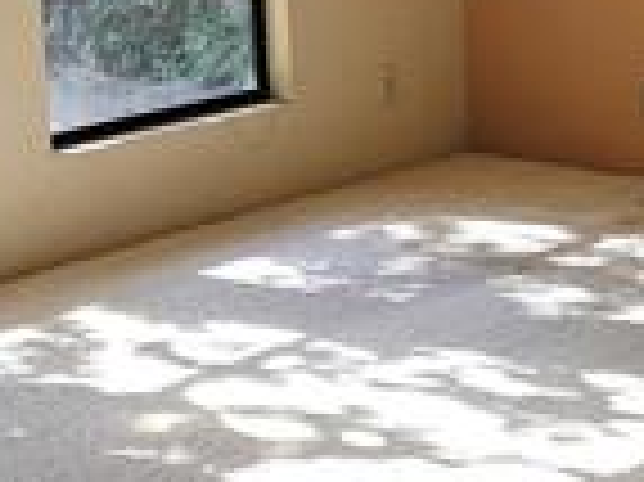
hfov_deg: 19.0
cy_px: 9
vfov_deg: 14.1
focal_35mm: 103
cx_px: 450
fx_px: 1915
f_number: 1.8
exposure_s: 1/60
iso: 50
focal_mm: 5.4
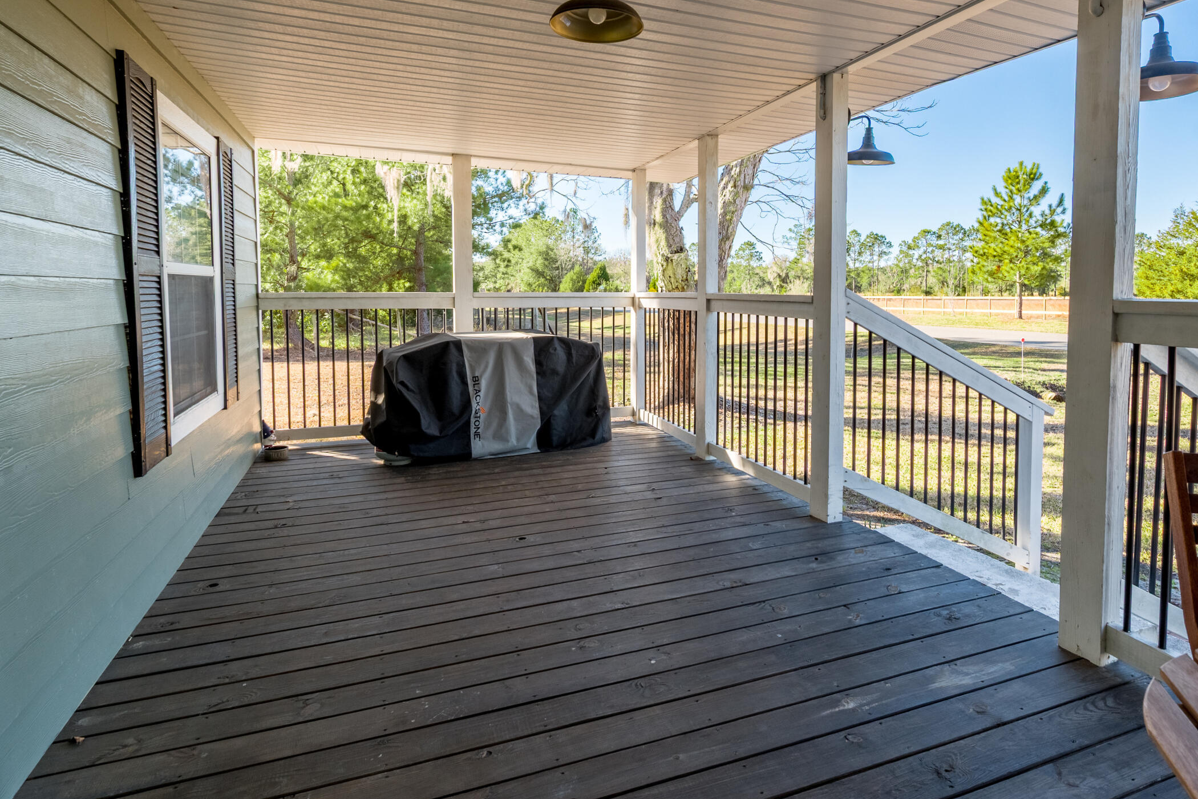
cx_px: 641
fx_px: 666
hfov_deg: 83.8
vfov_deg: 61.5
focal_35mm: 20
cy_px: 324
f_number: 8
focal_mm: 14
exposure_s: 1/1000
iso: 400
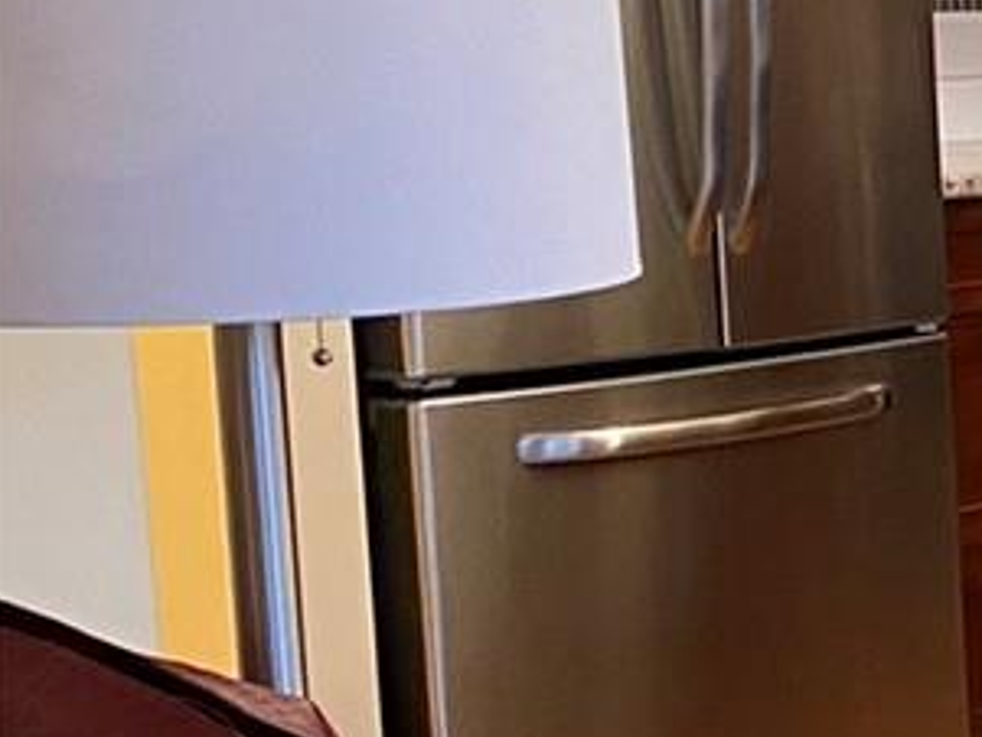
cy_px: 571
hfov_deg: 11.1
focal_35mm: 138
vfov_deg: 10.7
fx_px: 3916
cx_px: 2603
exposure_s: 1/60
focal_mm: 4.25
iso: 320
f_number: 1.8
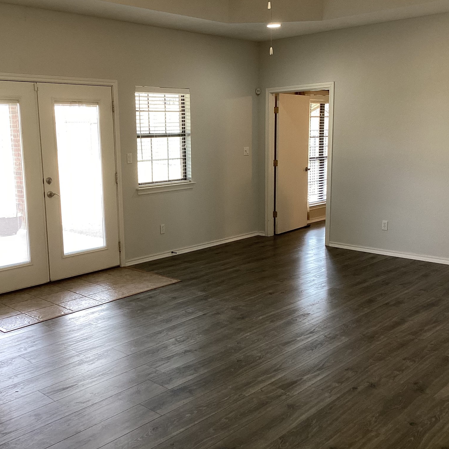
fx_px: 543
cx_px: 187
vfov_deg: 44.9
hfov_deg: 44.8
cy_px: 225
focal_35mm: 37
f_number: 2.4
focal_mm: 3.3
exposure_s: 1/100
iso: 100
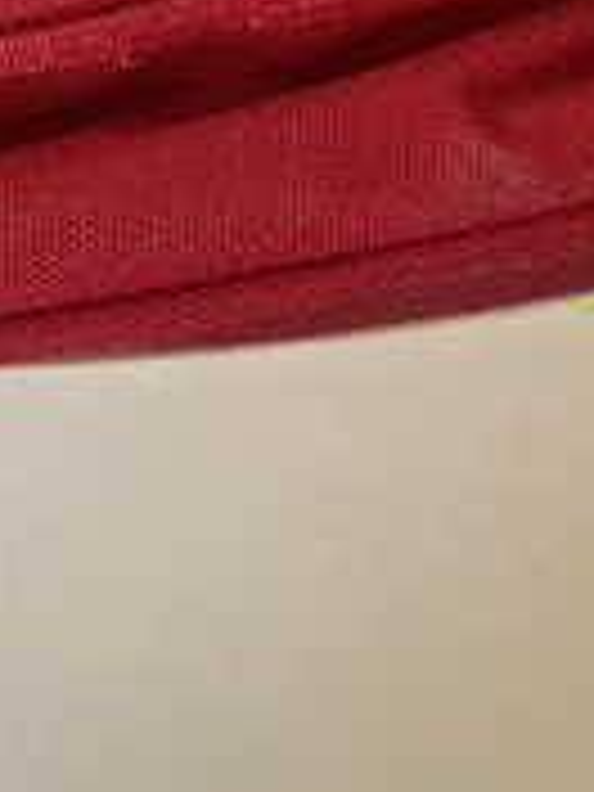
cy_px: -1332
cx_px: 288
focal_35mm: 164
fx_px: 3752
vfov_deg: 10.0
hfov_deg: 9.1
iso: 100
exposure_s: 1/100
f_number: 1.8
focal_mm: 6.9
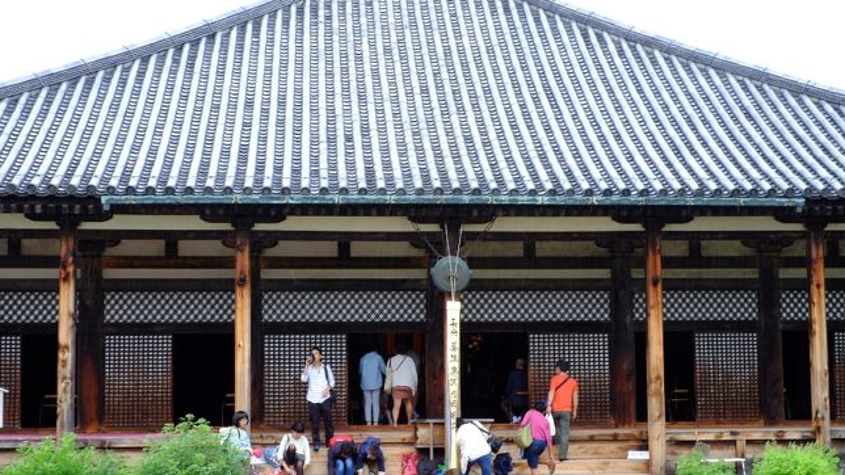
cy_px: 279
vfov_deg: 21.4
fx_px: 1255
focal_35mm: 56
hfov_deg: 37.2
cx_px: 421
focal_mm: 35
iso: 400
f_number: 11
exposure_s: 1/15
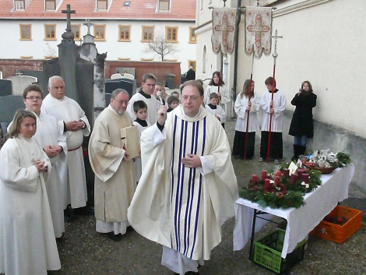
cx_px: 183
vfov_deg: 40.7
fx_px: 370
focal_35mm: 35
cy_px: 138
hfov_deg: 52.6
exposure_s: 1/800
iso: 3200
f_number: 10
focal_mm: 7.4
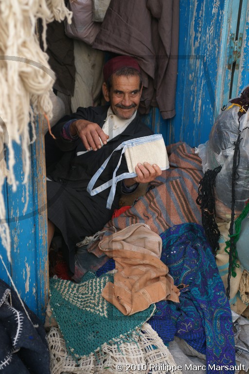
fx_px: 519
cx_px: 124
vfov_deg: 39.6
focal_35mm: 50
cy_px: 187
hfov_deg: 27.0
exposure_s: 1/125
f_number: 4
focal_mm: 50
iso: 100
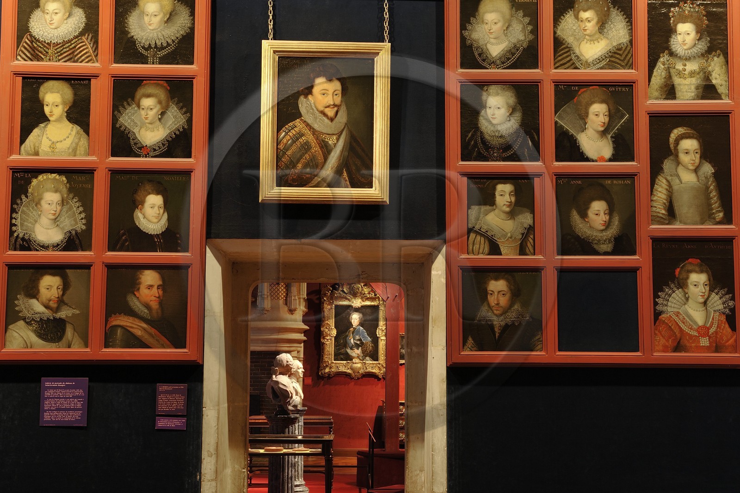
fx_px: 1069
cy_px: 246
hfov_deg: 38.2
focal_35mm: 52
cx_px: 370
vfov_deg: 26.0
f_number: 11
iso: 200
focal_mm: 52
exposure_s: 8
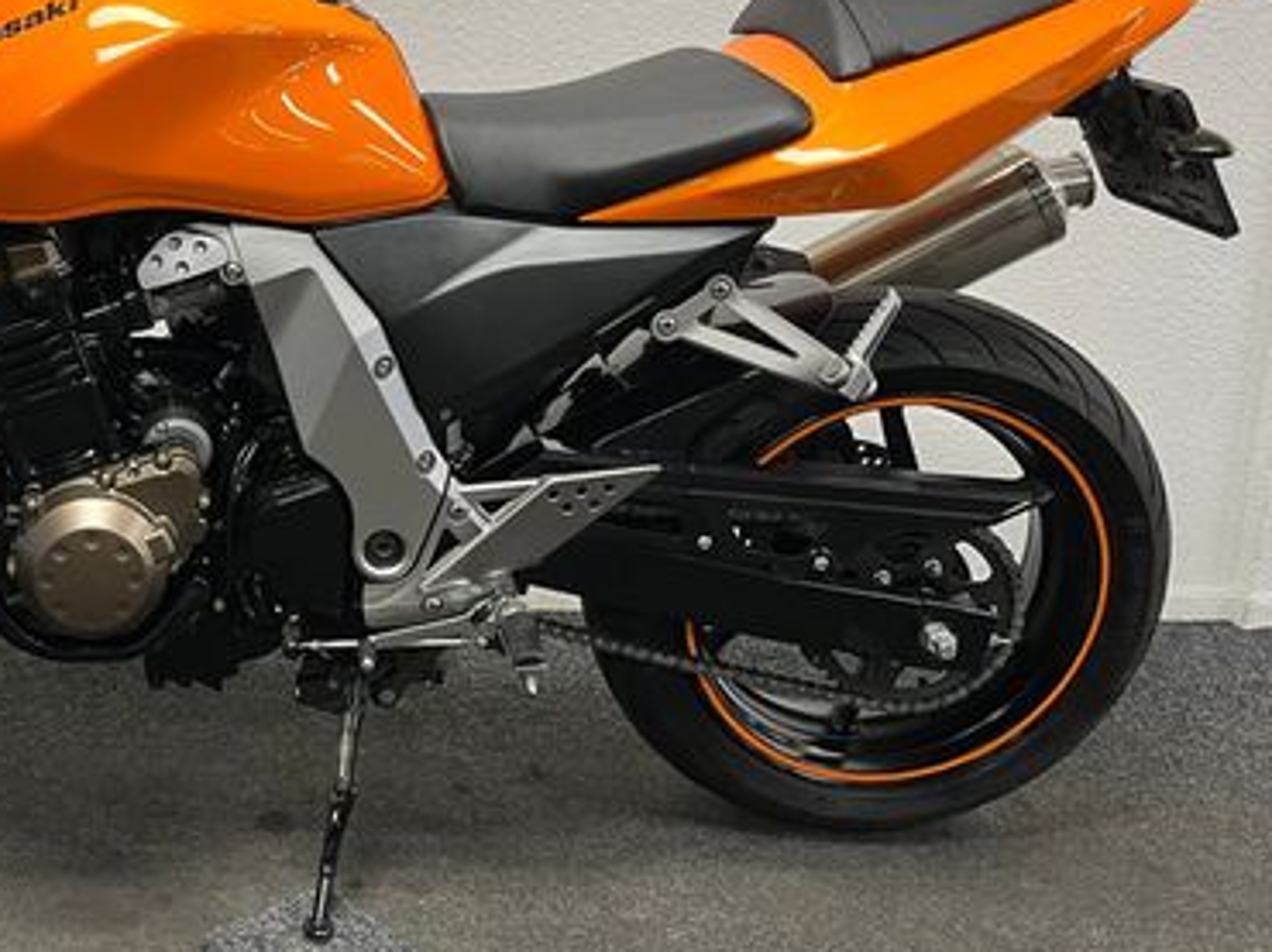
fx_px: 1652
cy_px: 282
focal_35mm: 45
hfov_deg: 40.1
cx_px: 227
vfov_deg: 31.8
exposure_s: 1/50
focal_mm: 5.1
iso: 125
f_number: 1.6
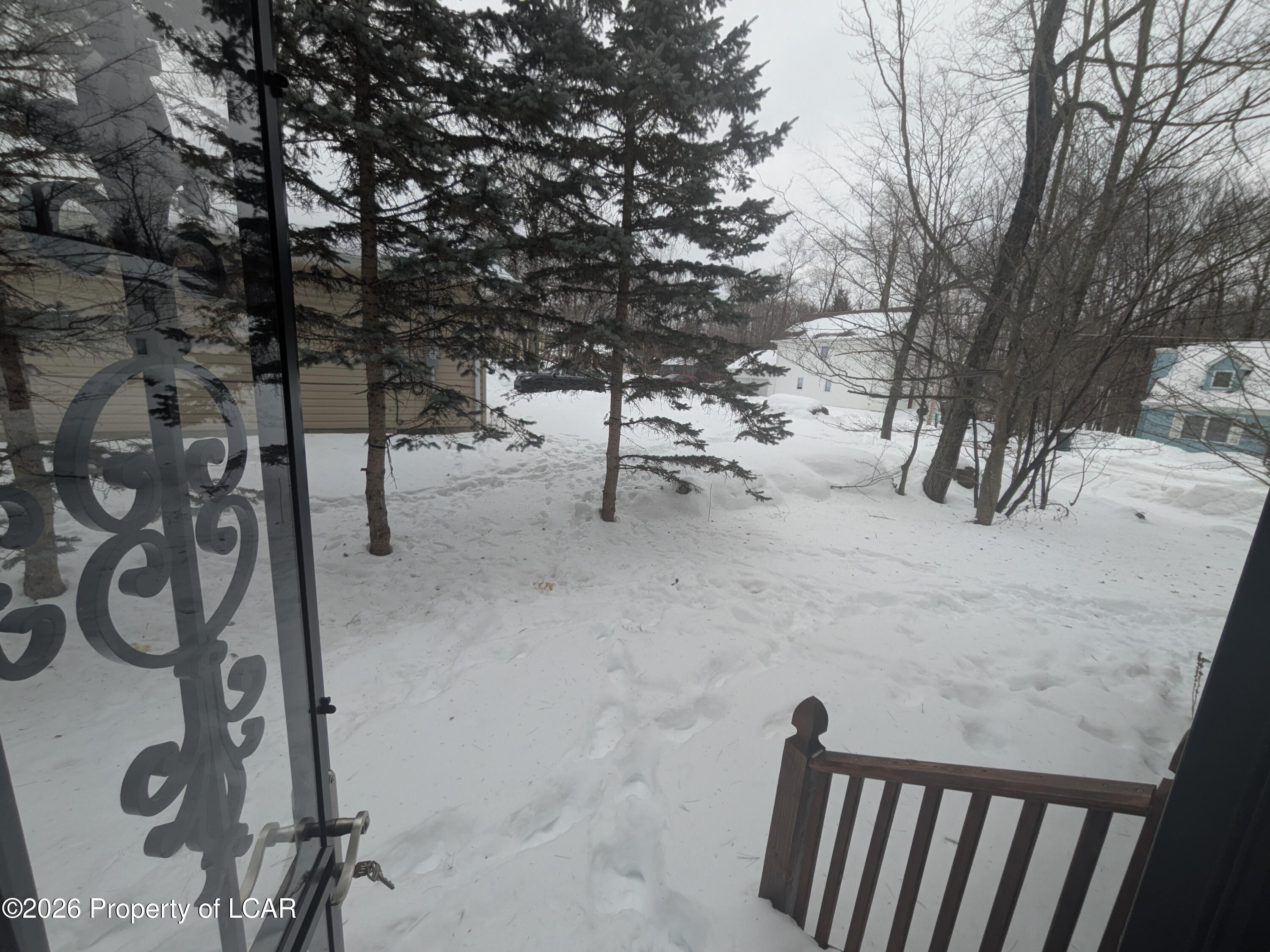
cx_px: 635
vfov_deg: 85.7
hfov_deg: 102.1
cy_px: 476
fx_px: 514
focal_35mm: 14
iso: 53
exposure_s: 1/138
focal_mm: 1.83
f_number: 2.2
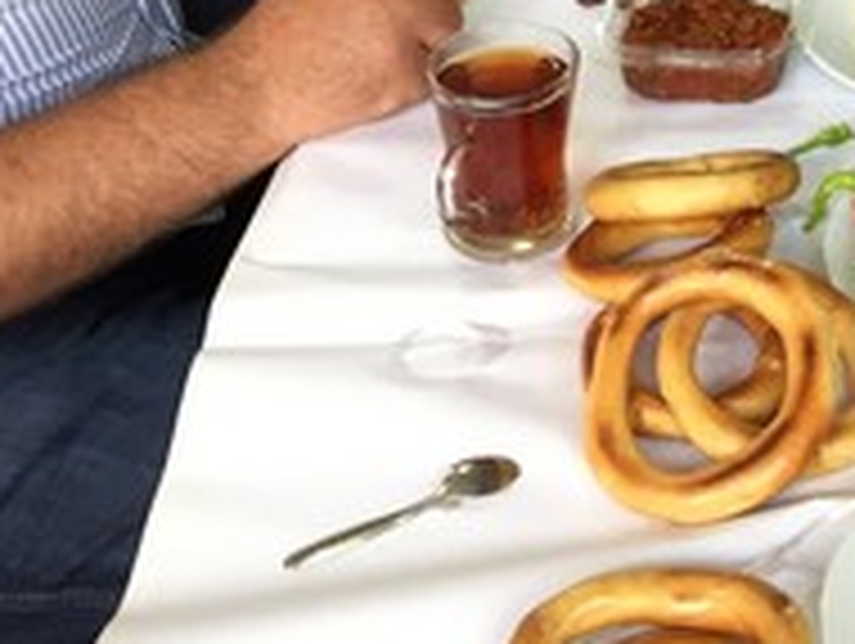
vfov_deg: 13.4
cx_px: 954
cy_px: -423
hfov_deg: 18.5
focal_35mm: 102
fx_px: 2523
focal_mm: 4.15
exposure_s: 1/33
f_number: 2.2
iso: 100
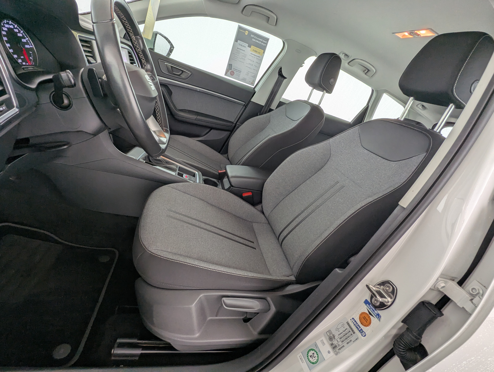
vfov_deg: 78.2
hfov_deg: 94.4
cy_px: 186
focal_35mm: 16
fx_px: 229
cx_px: 247
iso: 48
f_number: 2.2
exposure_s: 1/63.7
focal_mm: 2.35
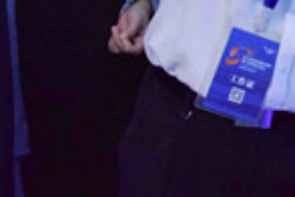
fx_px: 828
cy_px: -80
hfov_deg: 17.6
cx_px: 476
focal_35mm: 101
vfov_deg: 13.0
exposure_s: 1/200
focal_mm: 18
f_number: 7.1
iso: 5000
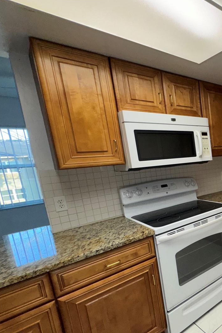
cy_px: 186
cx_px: 248
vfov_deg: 78.3
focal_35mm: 22
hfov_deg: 43.3
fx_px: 203
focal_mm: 2.22
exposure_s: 1/120
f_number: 2.2
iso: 80
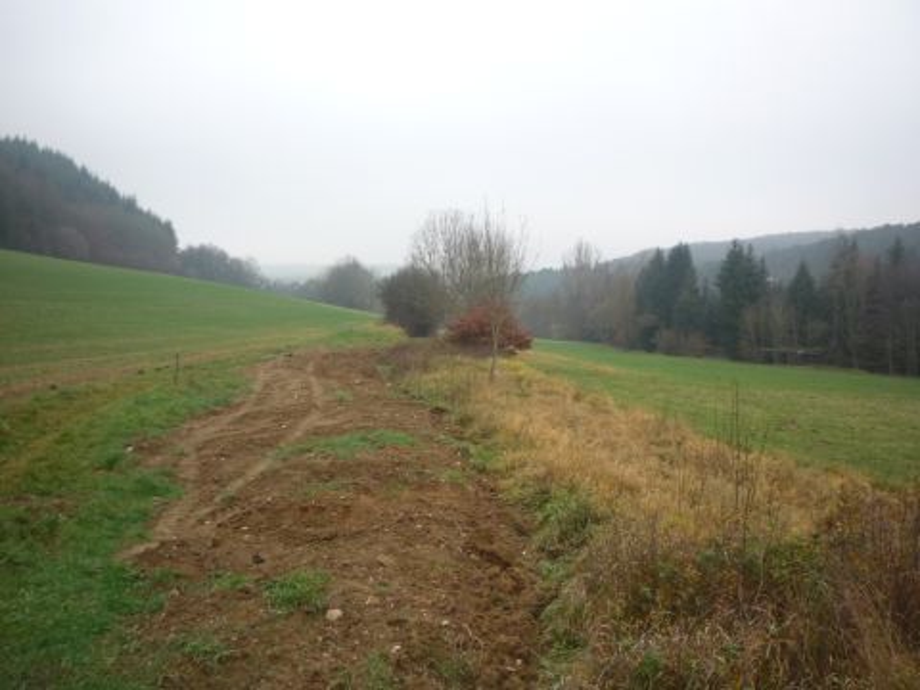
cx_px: 460
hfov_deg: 56.8
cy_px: 345
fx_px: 850
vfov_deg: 44.2
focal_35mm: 32
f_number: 3.5
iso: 200
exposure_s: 1/200
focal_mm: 5.2
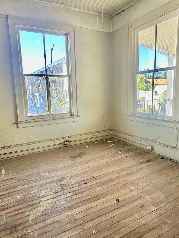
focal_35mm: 25
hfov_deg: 54.9
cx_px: 92
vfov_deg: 69.4
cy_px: 120
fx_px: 172
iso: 50
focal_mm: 2.22
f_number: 2.2
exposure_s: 1/99
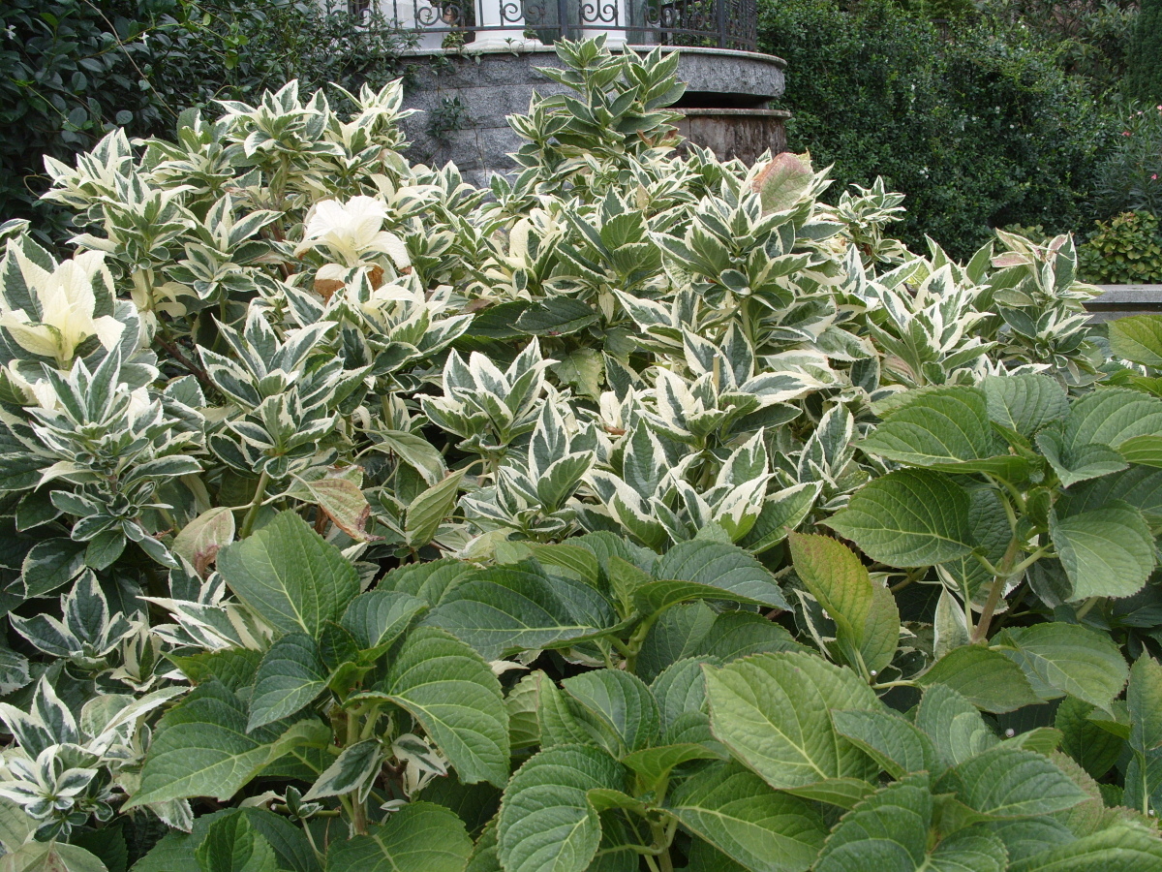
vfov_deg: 40.7
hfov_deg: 52.6
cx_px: 581
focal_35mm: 35
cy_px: 436
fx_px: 1175
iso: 80
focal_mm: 7.8
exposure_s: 1/250
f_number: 4.8
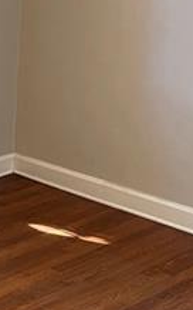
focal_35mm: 97
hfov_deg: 12.4
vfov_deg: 21.3
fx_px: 817
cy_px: 213
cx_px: -142
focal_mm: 5.1
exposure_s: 1/60
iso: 500
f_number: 1.6
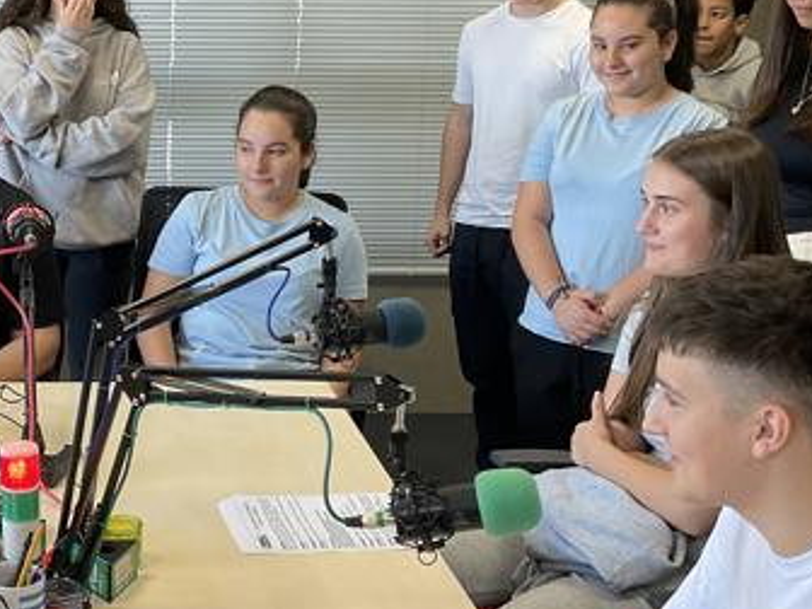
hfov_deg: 27.2
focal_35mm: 69
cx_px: 92
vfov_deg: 21.3
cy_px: 249
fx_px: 1619
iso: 40
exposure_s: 1/50
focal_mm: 3
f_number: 1.8
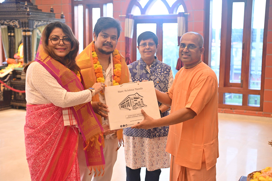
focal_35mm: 50
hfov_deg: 39.6
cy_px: 90
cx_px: 136
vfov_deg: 27.0
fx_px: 378
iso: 2000
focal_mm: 50
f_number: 3.5
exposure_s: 1/200
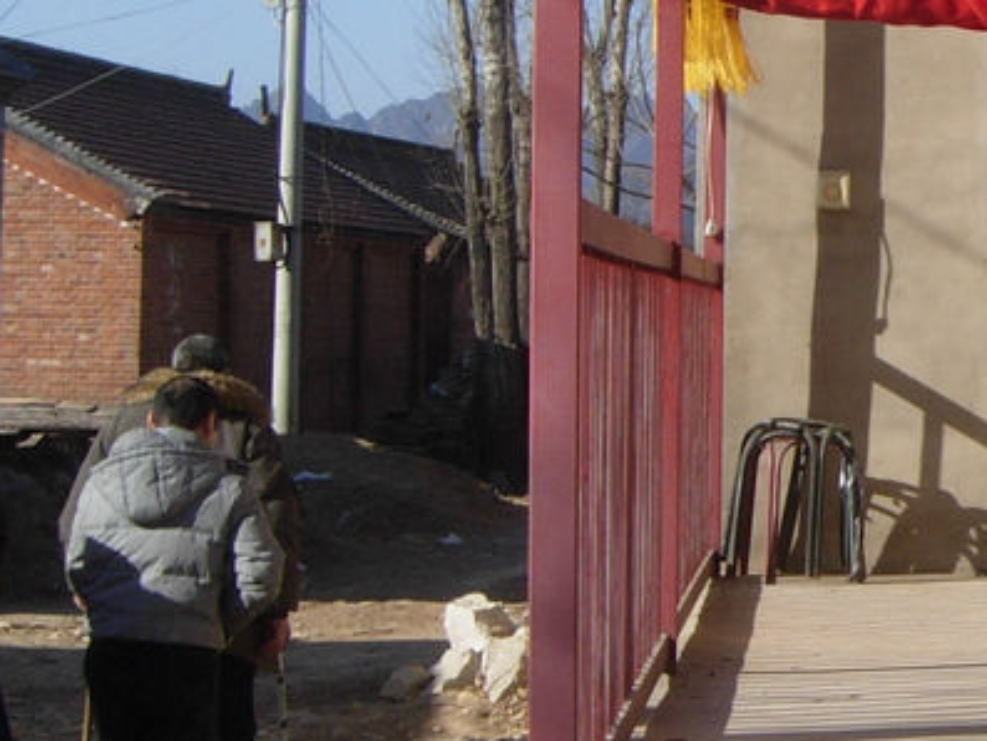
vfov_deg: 10.9
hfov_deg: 13.7
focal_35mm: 136
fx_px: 3879
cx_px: 1422
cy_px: 165
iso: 50
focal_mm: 7.5
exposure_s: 1/322
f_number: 6.1
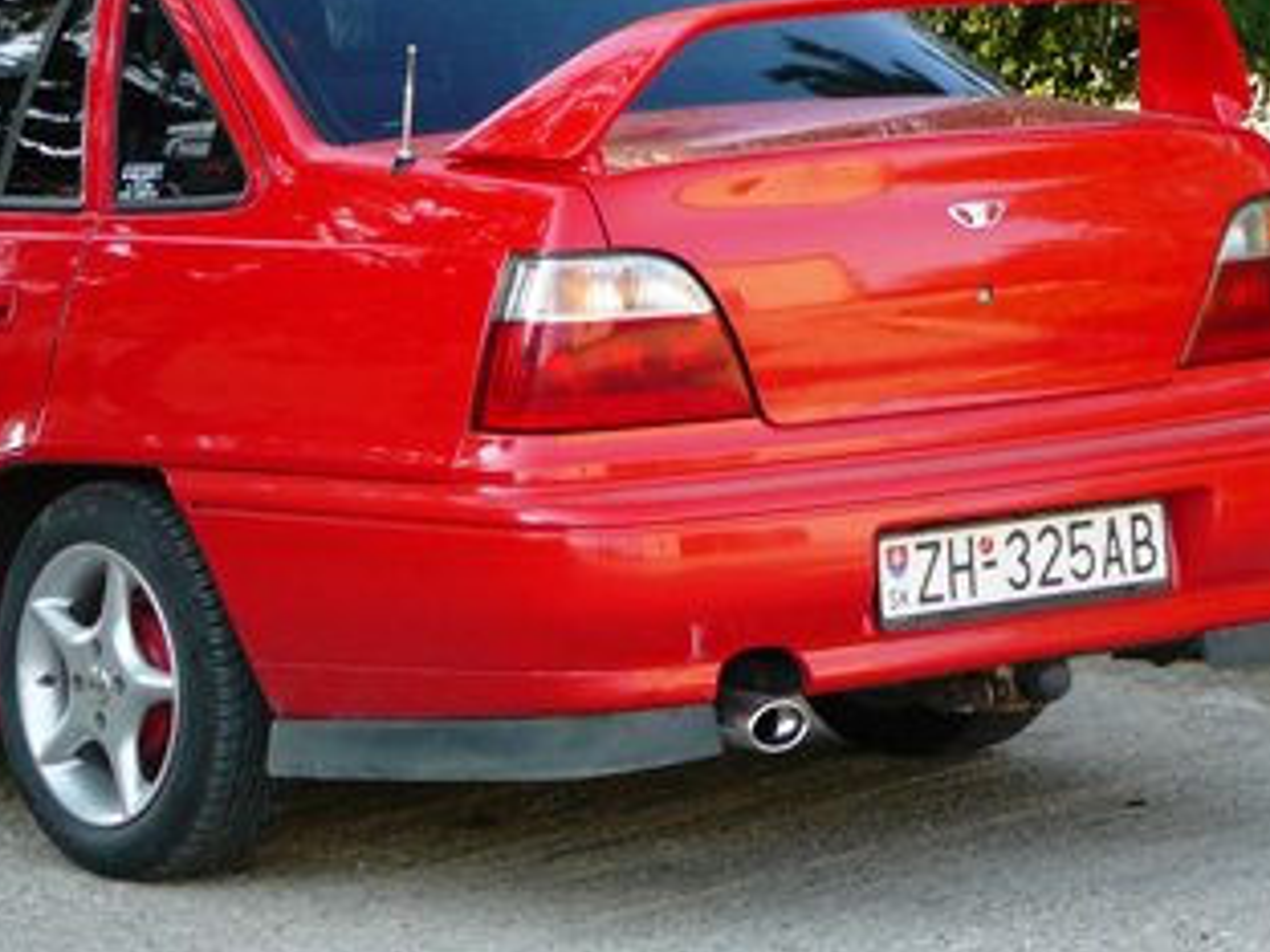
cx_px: 228
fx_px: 5797
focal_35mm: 158
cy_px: 370
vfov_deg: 9.4
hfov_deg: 12.4
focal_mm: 11.5
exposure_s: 1/100
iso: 80
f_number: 3.7
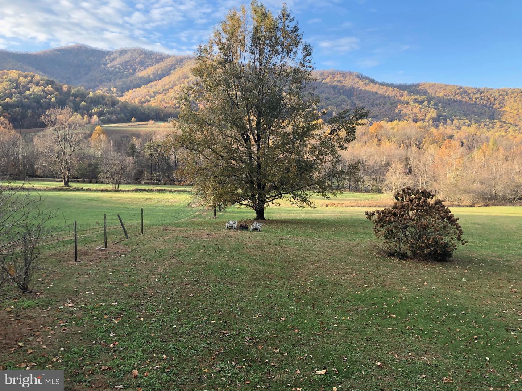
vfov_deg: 49.7
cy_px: 196
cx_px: 261
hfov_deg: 63.4
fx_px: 422
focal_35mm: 28
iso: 20
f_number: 1.8
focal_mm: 3.99
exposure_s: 1/171
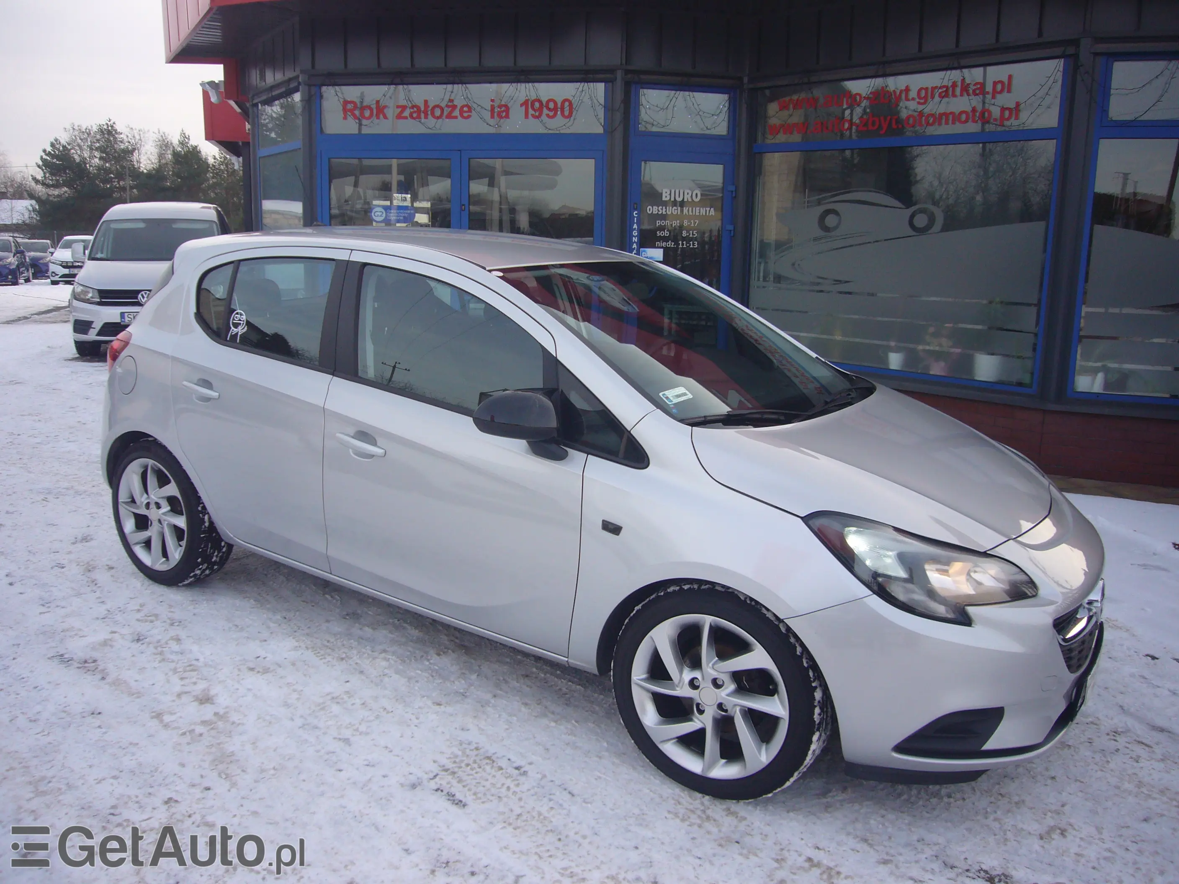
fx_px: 954
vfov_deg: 49.7
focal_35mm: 28
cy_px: 442
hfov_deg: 63.4
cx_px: 590
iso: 80
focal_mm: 4.6
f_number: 2.8
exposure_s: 1/160
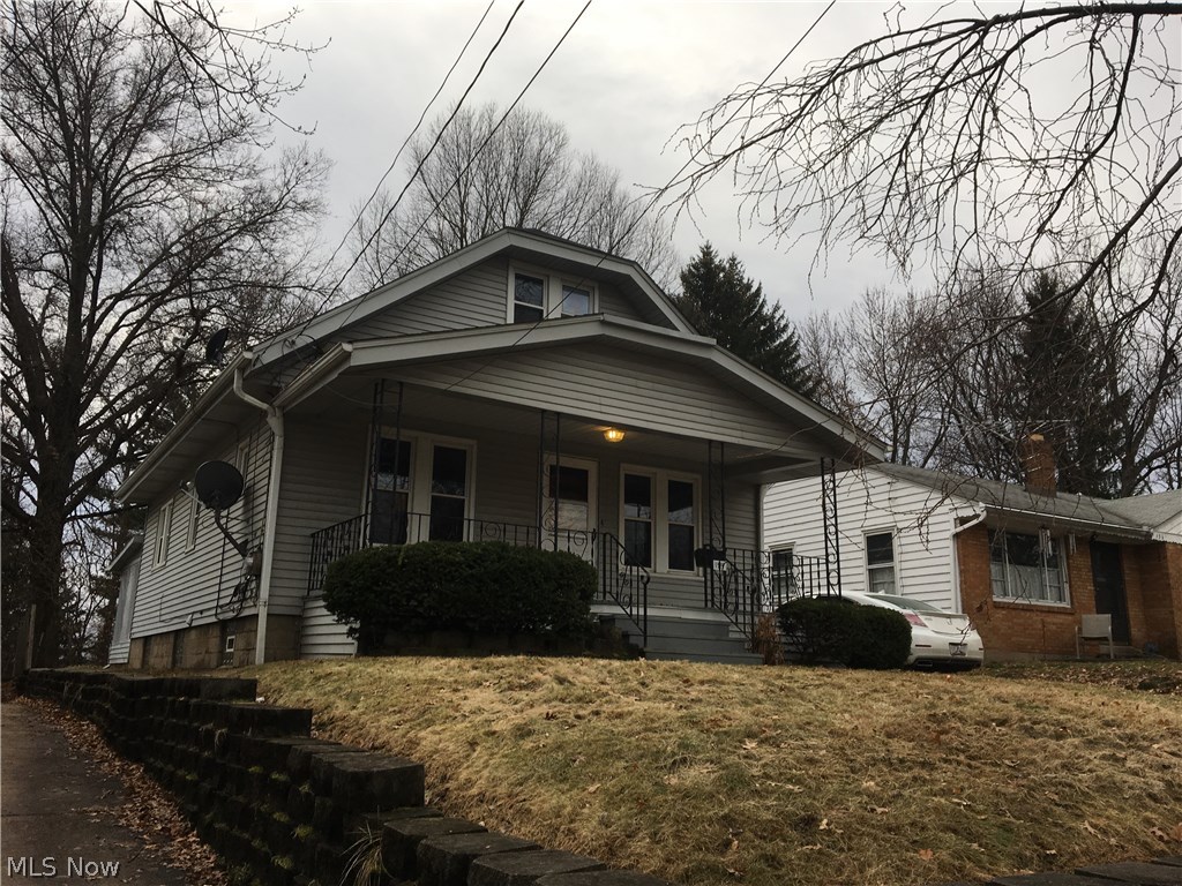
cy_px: 443
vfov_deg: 48.2
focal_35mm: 29
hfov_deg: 61.7
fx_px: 990
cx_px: 591
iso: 25
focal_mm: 4.15
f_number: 2.2
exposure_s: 1/196
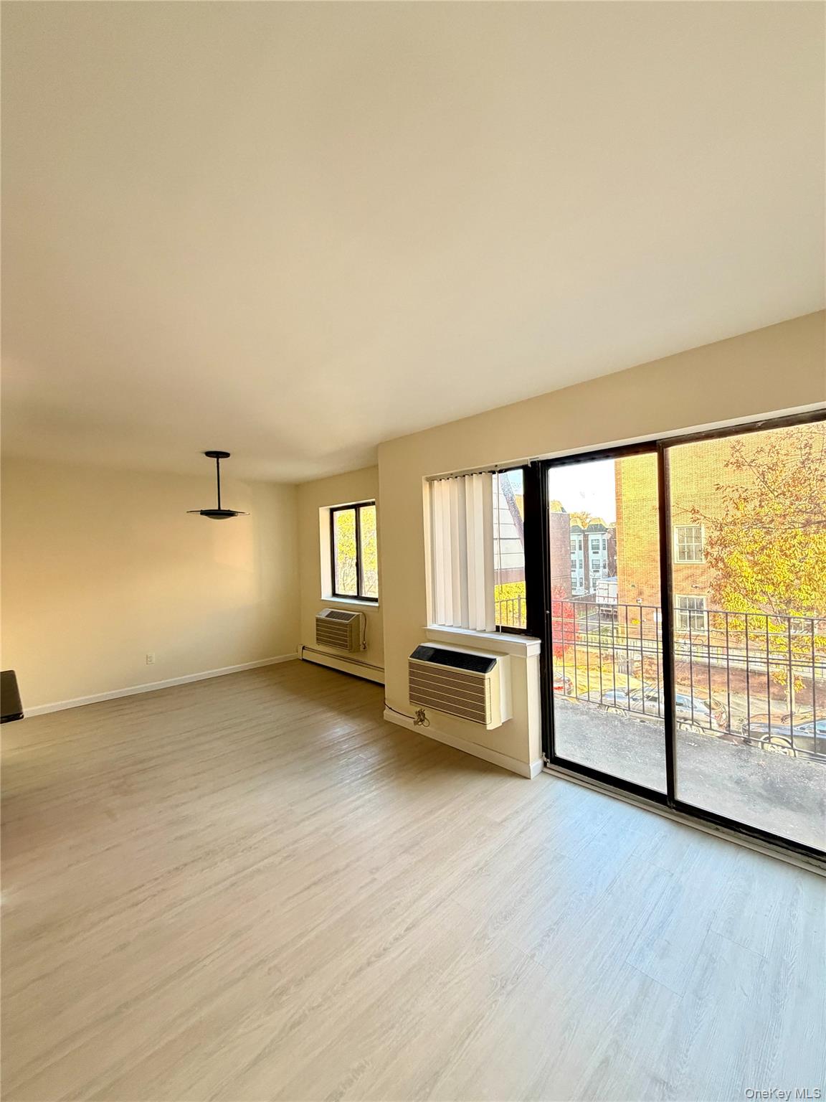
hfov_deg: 85.7
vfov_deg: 102.1
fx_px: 445
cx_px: 413
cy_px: 551
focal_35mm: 14
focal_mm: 2.22
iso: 320
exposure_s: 1/121
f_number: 2.2
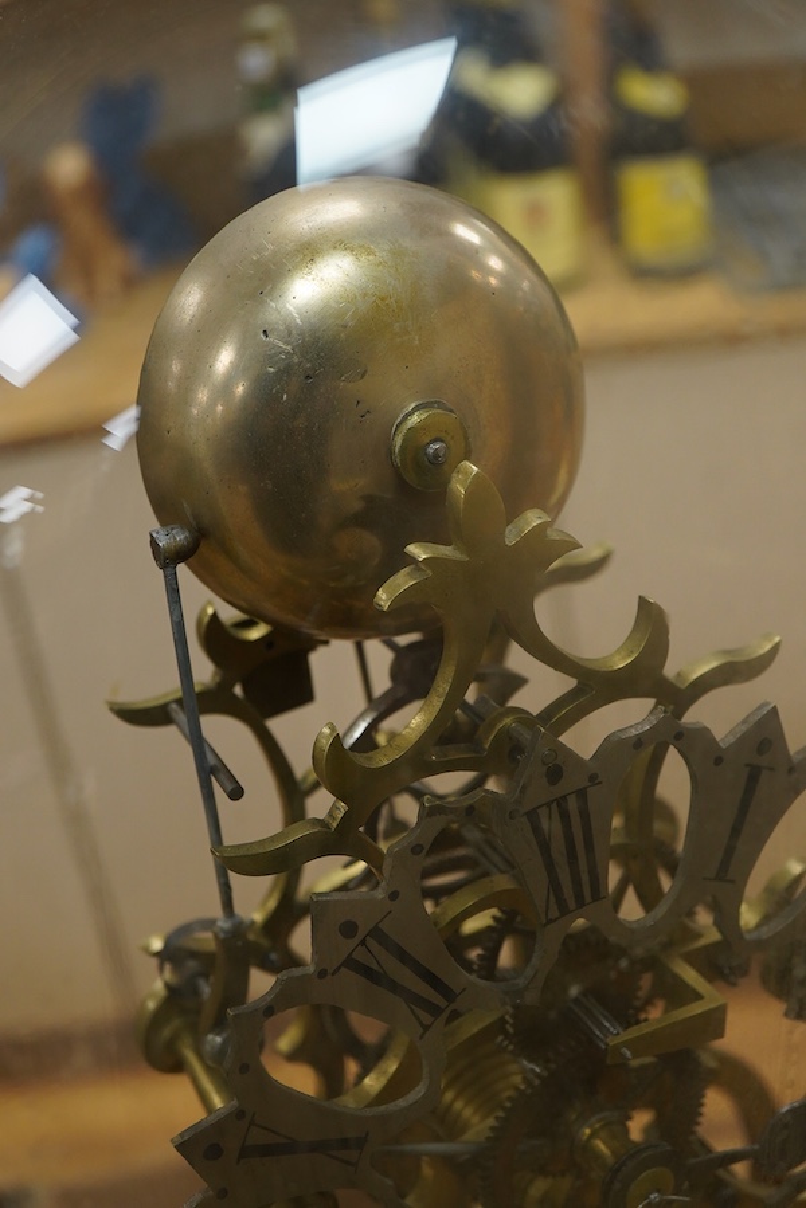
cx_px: 403
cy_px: 604
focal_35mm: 45
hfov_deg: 29.9
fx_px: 1511
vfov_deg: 43.6
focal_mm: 30
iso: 1250
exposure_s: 1/125
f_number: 9
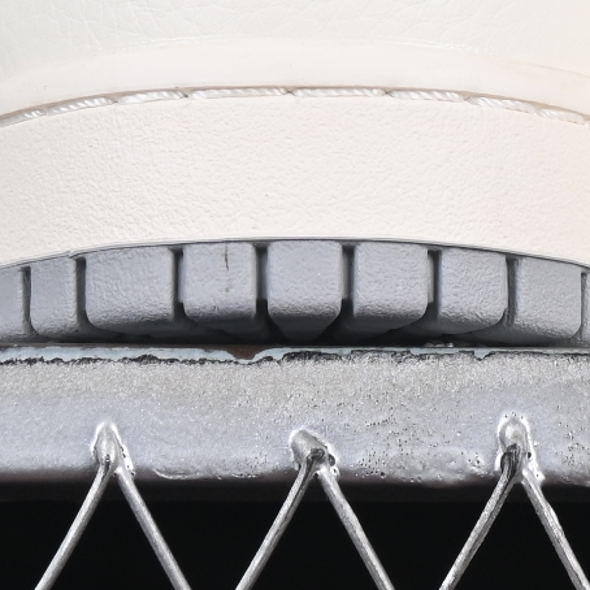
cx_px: 784
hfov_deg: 4.5
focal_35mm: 391
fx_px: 7540
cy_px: -400
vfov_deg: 4.4
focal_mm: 50
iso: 160
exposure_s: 1/80
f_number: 8
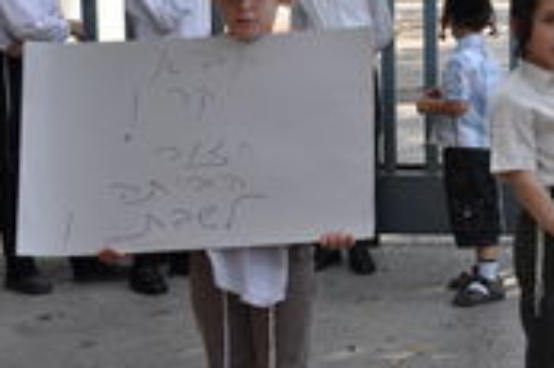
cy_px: 162
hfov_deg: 21.6
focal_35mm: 90
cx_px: 586
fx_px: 1384
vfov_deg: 15.2
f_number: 8
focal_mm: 26
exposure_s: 1/250
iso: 200
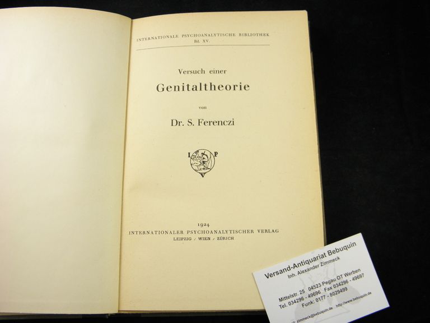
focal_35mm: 34
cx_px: 215
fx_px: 422
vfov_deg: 41.8
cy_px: 162
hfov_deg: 54.0
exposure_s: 1/40
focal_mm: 6.2
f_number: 3.7
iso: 100
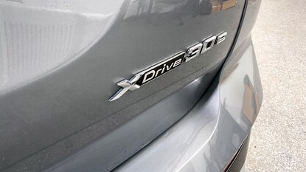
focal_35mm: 32
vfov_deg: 36.4
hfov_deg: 61.0
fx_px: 260
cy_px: 62
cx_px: 154
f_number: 1.8
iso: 64
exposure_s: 1/94
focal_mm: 3
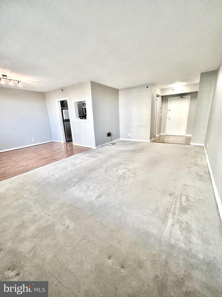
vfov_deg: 106.2
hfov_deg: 89.9
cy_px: 148
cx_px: 111
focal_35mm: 13
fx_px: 111
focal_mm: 1.57
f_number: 1.8
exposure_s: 1/120
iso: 200
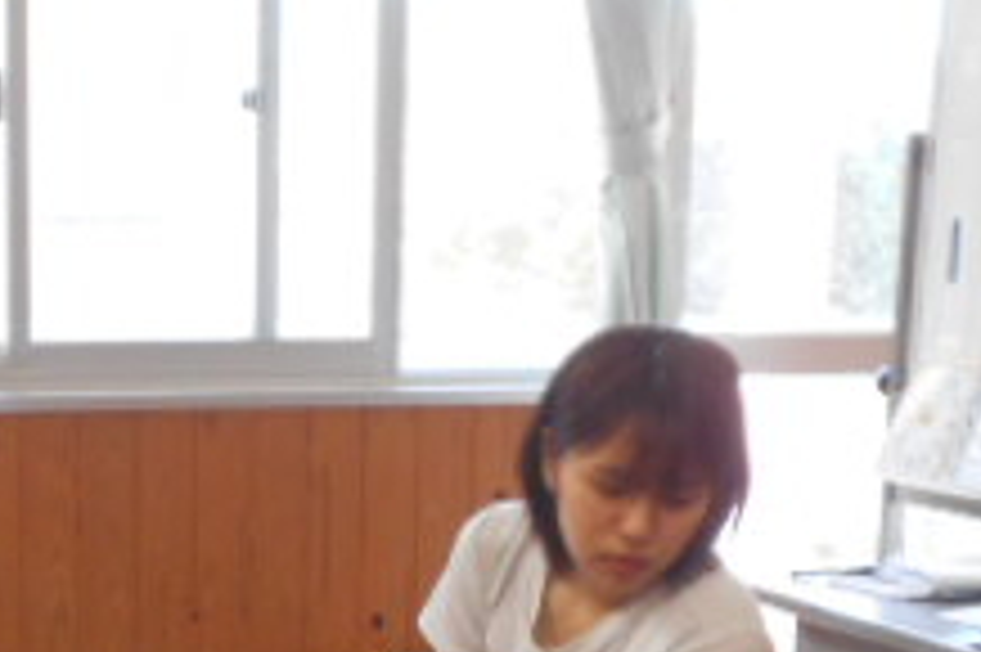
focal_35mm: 104
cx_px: 234
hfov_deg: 19.5
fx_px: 2832
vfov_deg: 12.6
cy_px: 931
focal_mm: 5.8
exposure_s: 1/30
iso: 180
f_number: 3.6
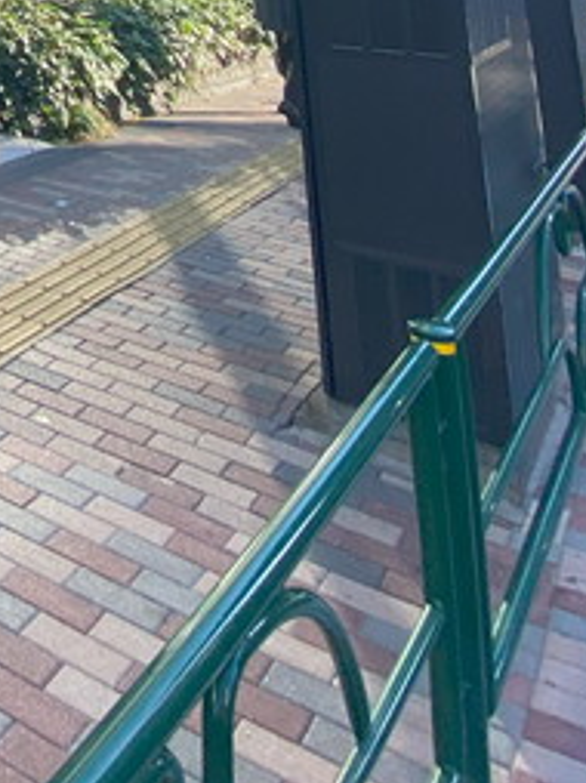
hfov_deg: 27.6
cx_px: -222
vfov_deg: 31.4
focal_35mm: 41
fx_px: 927
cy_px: -302
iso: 20
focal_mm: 1.54
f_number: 2.4
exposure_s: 1/417
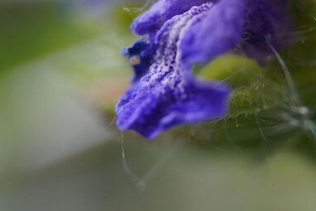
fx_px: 481
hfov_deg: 36.3
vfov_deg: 24.4
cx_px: 181
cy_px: 49
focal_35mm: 55
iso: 1250
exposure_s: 1/500
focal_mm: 23
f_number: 4
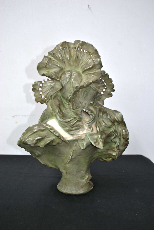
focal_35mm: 36
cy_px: 115
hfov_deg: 37.0
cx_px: 77
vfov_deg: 53.1
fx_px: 230
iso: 200
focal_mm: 24
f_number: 4
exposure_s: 1/10
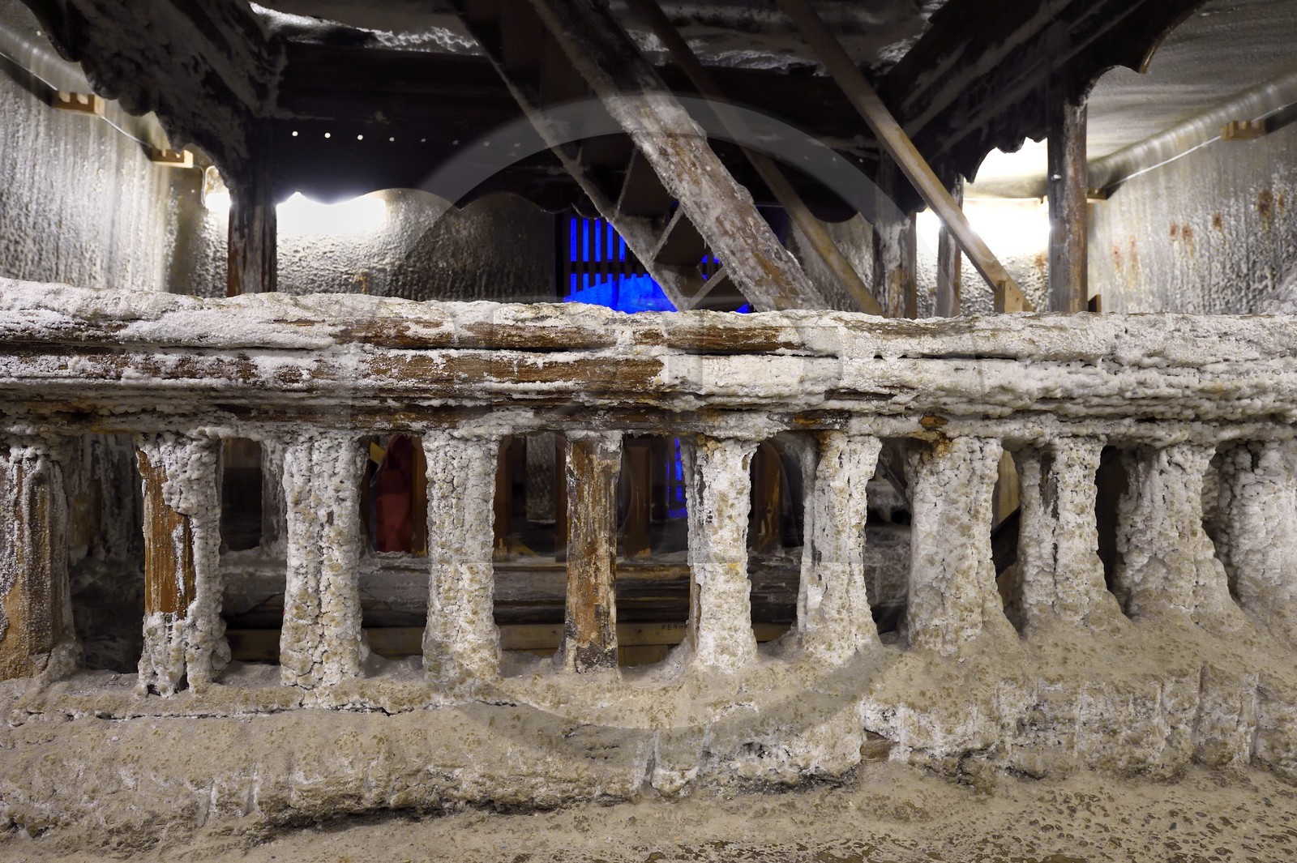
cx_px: 648
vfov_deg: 59.4
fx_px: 756
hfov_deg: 81.2
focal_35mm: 21
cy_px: 432
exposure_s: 1/30
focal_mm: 21
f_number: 5
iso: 3200
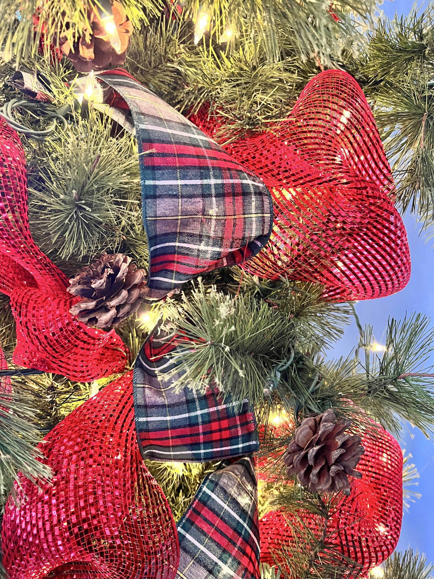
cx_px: 217
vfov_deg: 67.3
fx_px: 435
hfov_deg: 53.1
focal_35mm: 26
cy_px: 290
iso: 500
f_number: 1.5
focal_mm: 5.7
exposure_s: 1/40
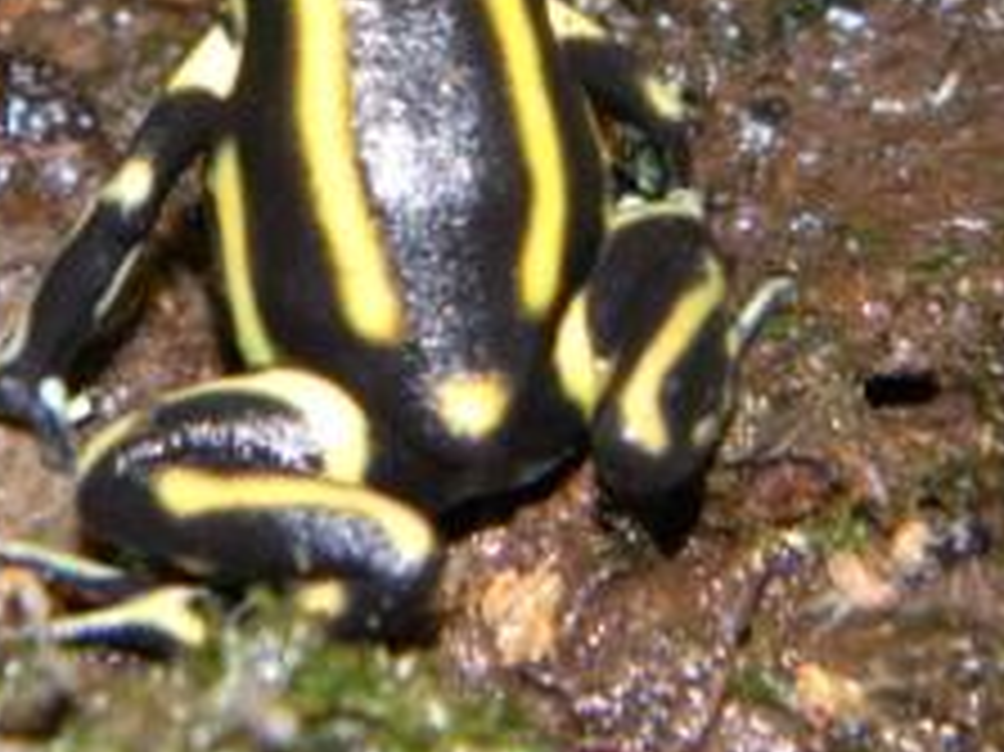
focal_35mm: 211
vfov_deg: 7.0
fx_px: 6117
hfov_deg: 9.4
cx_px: 437
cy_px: 50
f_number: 9.4
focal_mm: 19
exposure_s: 1/30
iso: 200
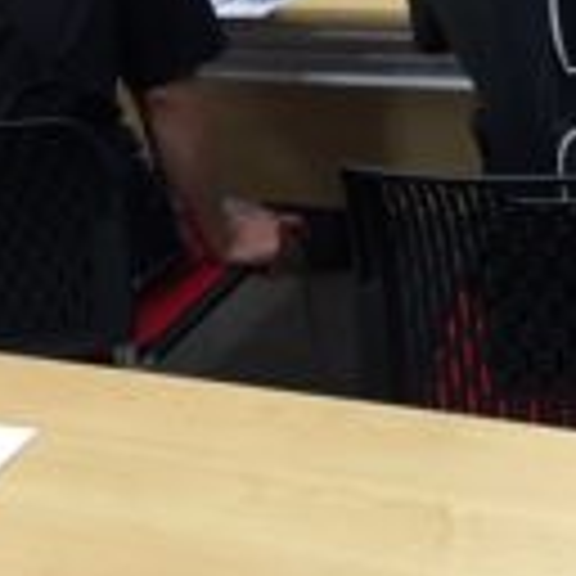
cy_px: 153
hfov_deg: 19.3
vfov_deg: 19.2
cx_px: 315
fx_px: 1694
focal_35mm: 90
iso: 32
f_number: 2.2
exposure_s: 1/40
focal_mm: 4.15
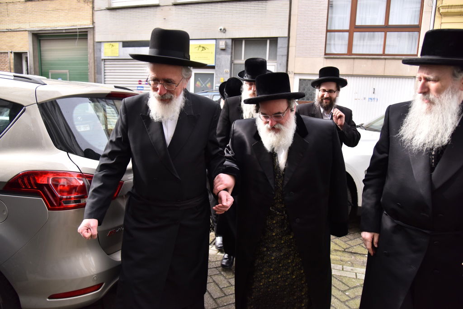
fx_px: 309
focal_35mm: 24
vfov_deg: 53.1
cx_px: 232
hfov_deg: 73.7
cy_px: 154
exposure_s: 1/800
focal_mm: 24
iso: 400
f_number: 4
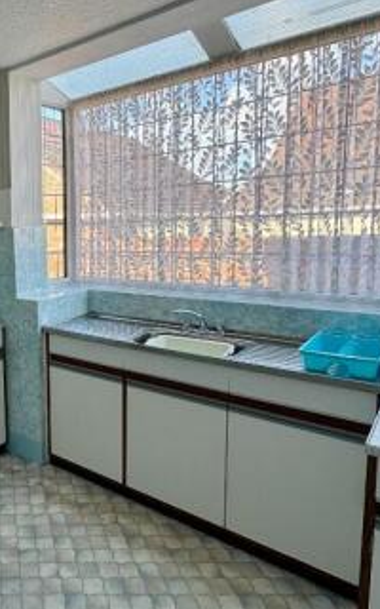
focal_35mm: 27
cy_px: 279
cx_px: -28
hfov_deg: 38.8
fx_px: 447
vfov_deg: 68.3
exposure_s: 1/138
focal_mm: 2.22
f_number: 2.2
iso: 40
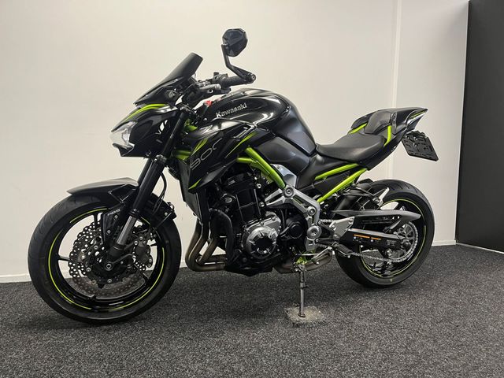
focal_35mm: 26
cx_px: 252
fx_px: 379
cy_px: 189
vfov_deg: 53.1
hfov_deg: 67.3
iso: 125
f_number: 1.6
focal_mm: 5.1
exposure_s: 1/50
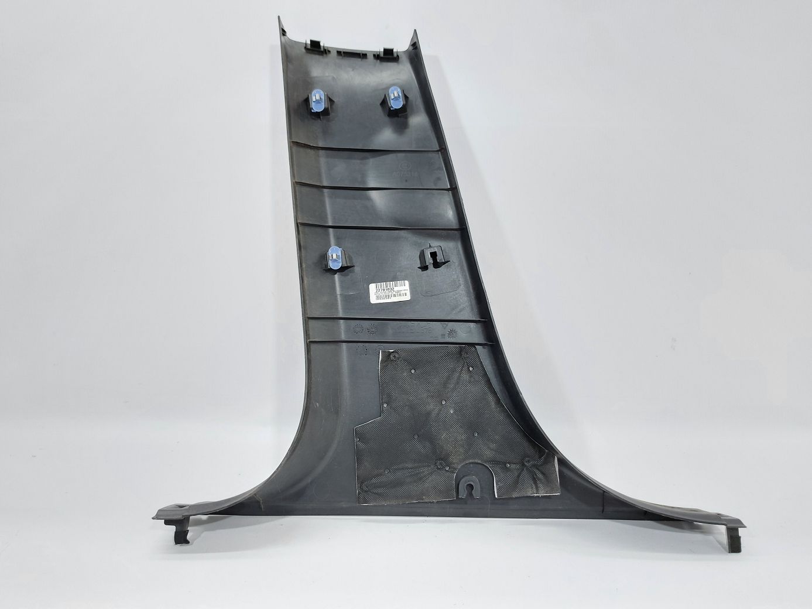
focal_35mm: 24
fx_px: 563
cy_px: 304
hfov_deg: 71.6
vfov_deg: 56.8
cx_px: 406
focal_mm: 5.23
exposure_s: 1/50
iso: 100
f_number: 1.8
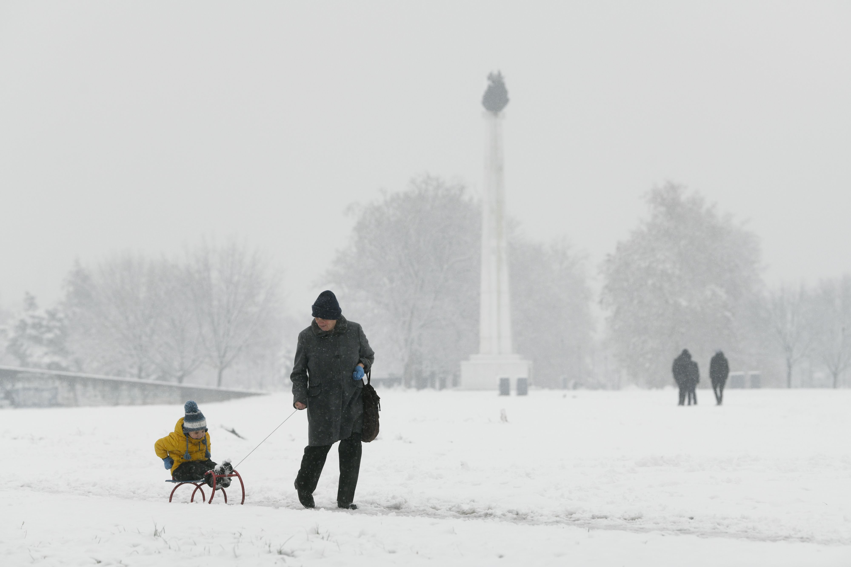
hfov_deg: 12.8
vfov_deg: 8.6
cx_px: 426
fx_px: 3782
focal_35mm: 160
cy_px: 284
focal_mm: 160
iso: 250
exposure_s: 1/800
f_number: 5
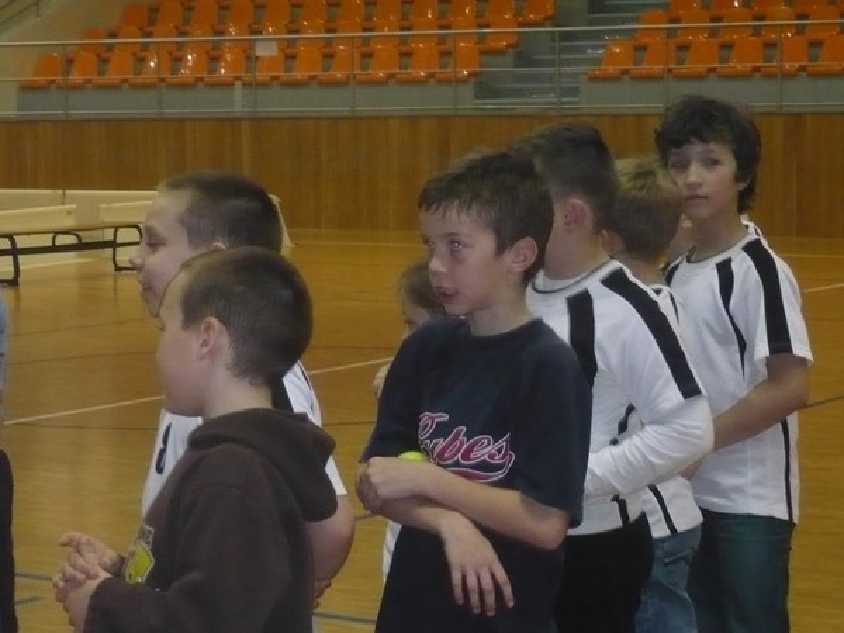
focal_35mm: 108
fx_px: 2633
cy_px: 316
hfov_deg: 18.2
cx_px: 422
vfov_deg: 13.7
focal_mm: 13
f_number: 4.3
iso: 500
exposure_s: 1/30
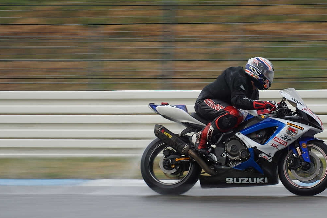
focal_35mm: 309
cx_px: 193
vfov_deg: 4.4
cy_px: 125
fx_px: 2807
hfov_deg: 6.7
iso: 160
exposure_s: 1/320
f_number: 5.6
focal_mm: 160
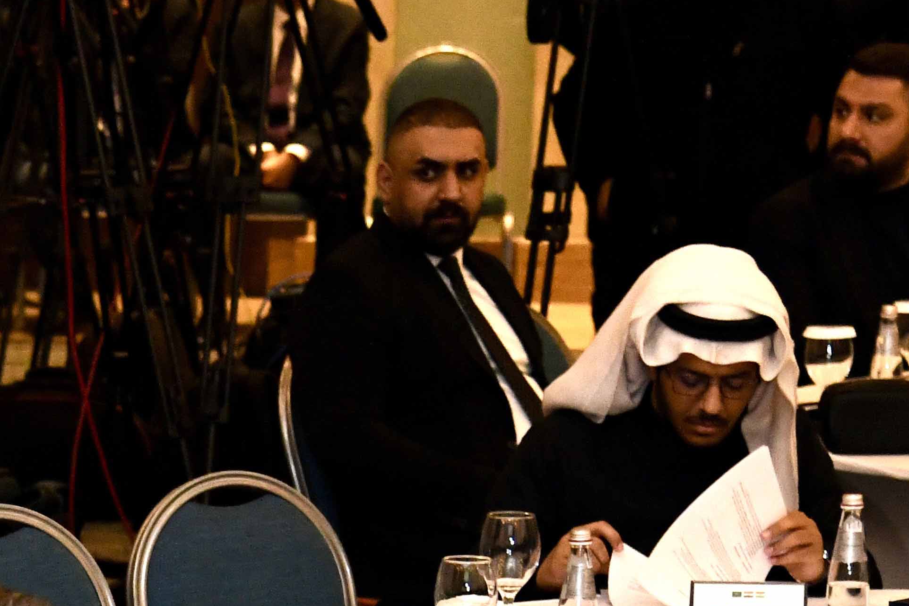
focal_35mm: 249
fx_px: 6287
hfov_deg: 8.1
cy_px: 913
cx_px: -568
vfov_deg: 5.5
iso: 2500
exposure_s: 1/160
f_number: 4.5
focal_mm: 58
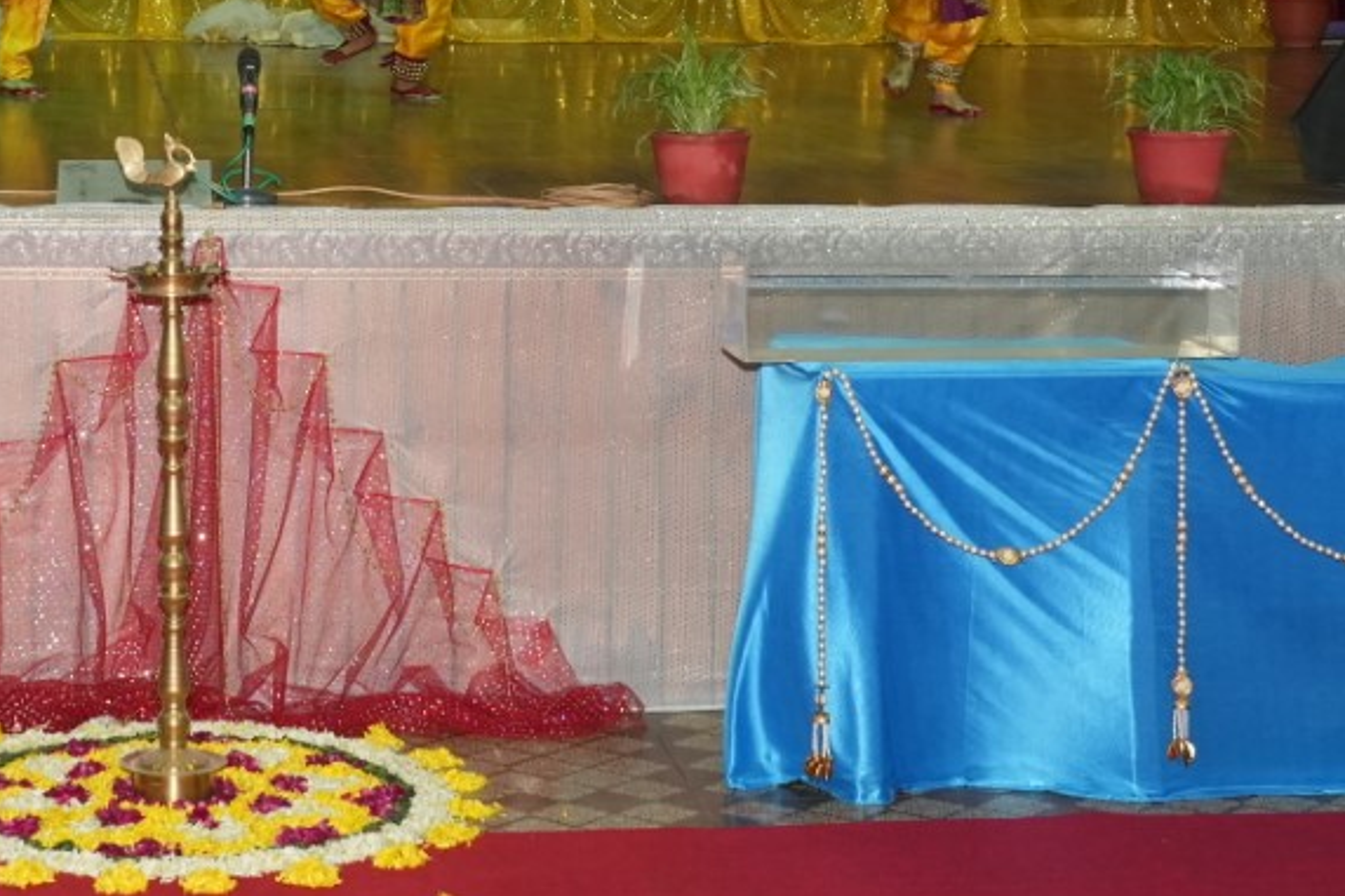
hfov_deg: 23.6
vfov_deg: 15.5
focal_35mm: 85
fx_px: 3175
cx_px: 282
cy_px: -155
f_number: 5.6
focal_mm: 30
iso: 1600
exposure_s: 1/200
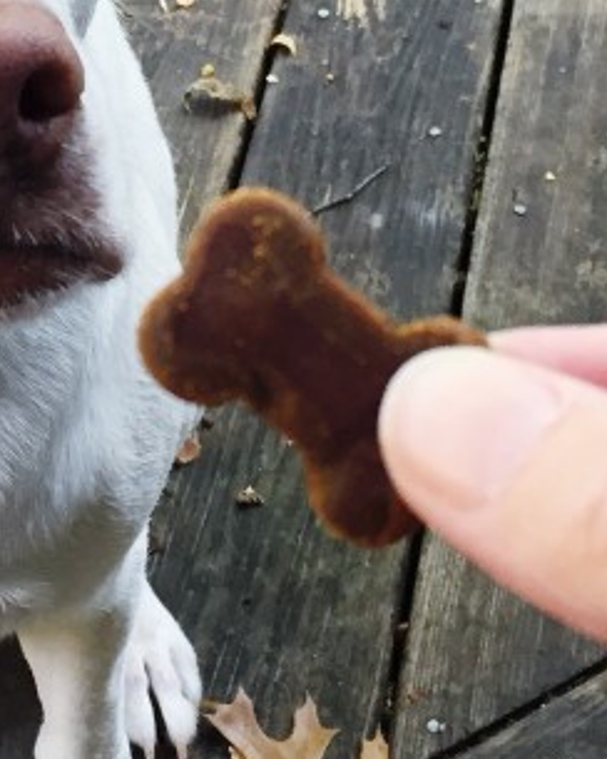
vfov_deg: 20.0
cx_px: 55
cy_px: 189
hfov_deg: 16.0
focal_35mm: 95
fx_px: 2133
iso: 64
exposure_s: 1/30
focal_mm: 4.15
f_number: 2.2
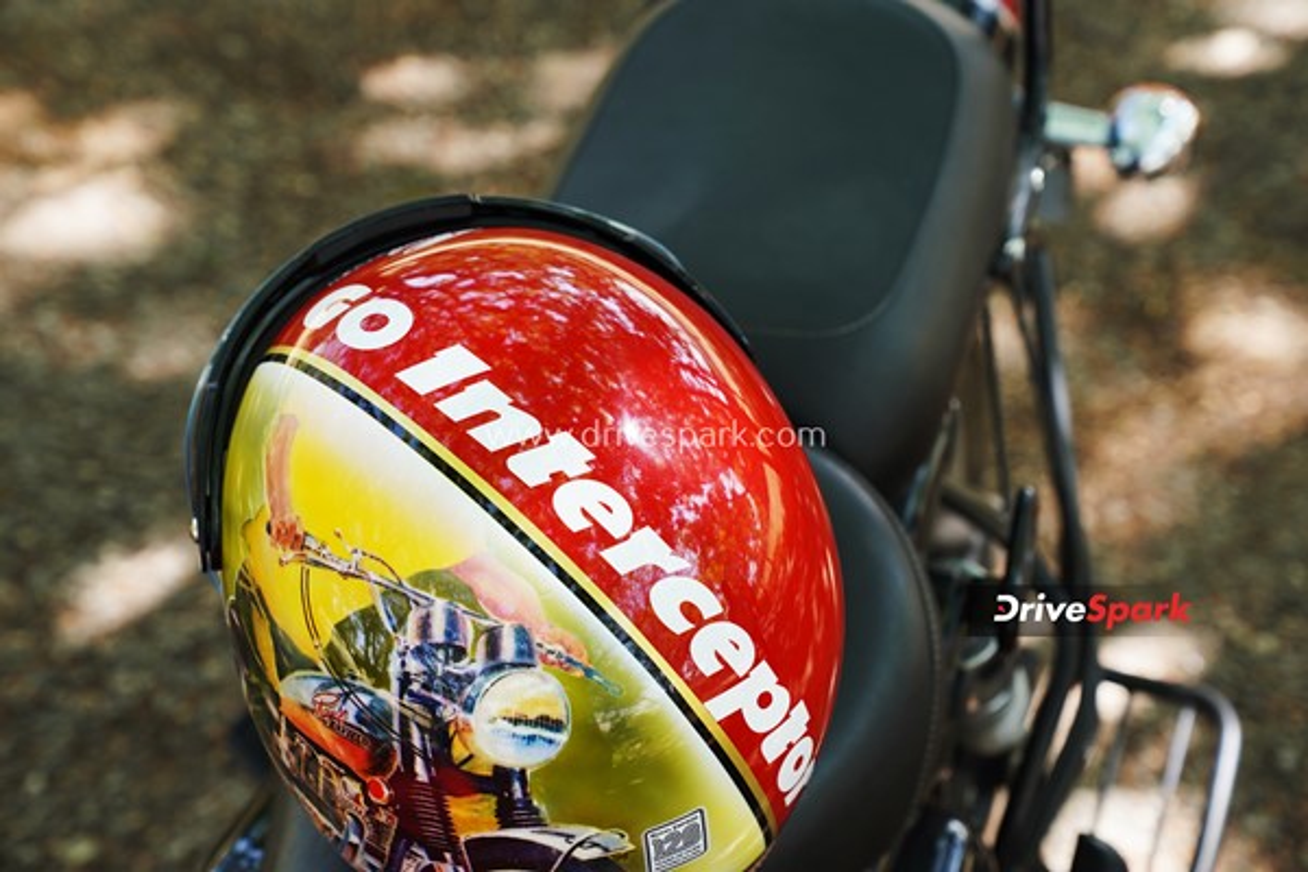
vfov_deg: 19.5
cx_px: 654
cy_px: 436
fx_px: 2543
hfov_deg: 28.8
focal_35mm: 70
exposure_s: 1/100
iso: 250
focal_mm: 70
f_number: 5
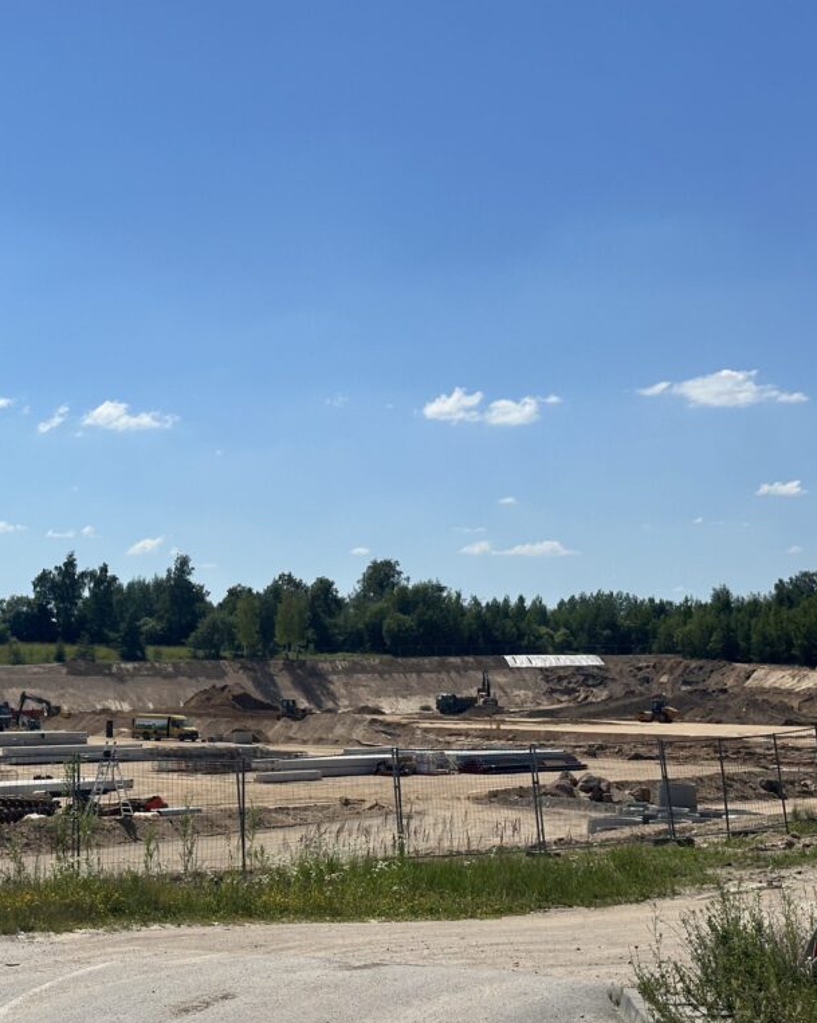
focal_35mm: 63
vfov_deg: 30.0
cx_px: 166
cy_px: 513
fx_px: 1905
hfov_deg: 23.8
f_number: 1.78
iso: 64
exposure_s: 1/9804
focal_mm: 6.86
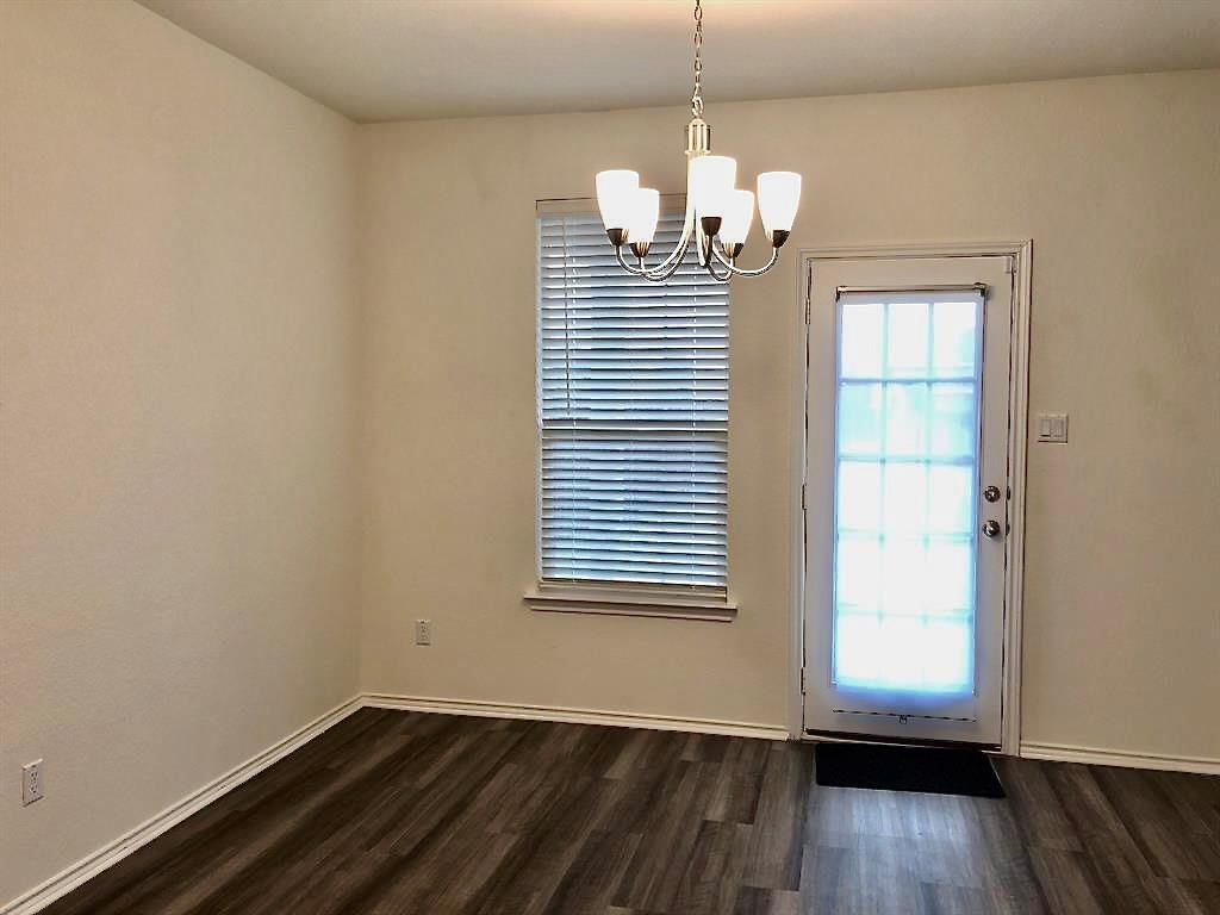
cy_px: 458
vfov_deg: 49.7
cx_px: 610
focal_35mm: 28
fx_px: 987
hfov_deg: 63.4
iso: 25
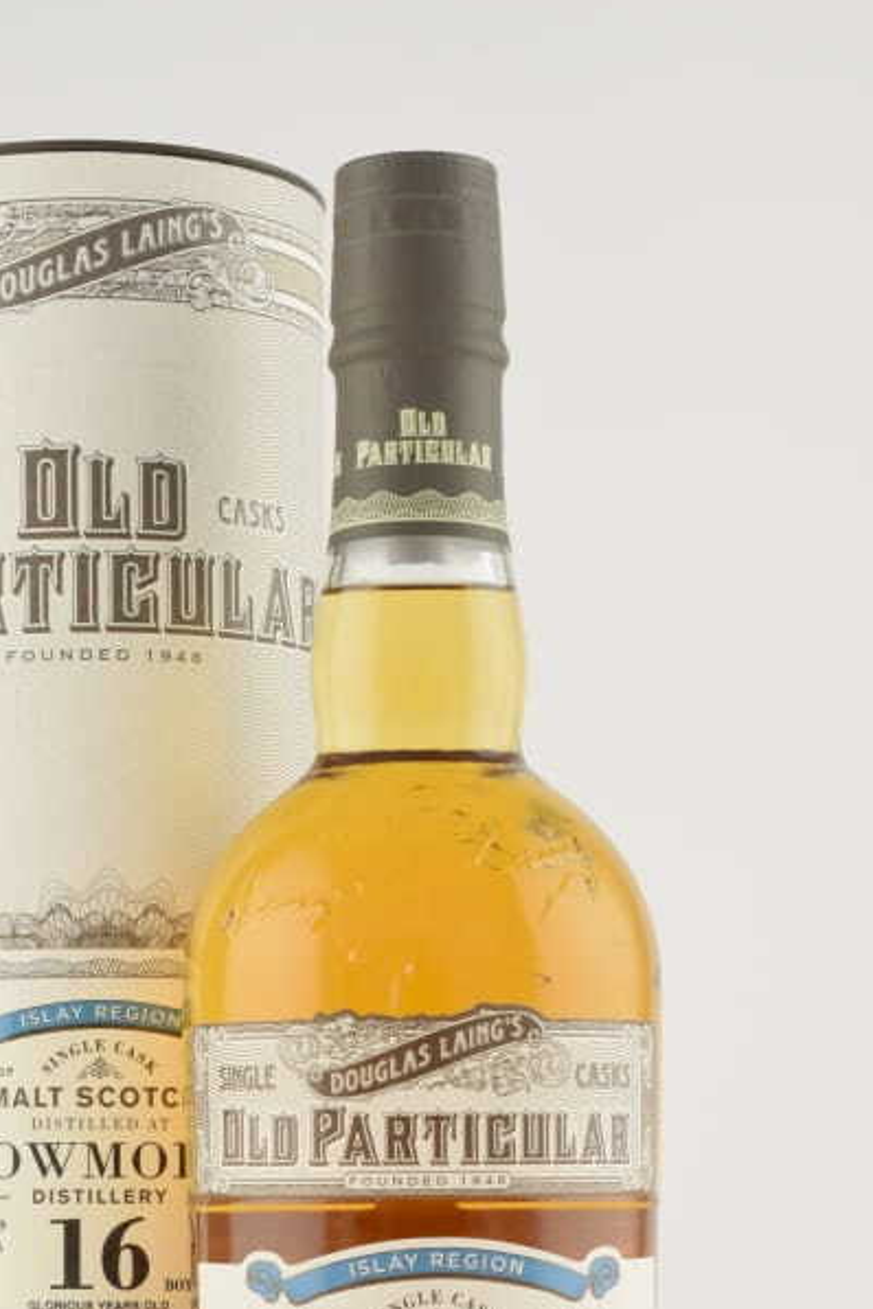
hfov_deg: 13.3
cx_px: 326
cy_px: 1114
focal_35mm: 103
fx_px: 3746
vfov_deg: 19.5
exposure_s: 1/15
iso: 100
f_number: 10
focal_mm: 40
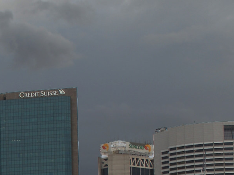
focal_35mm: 173
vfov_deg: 8.4
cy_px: 270
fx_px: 1170
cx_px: -52
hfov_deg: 11.2
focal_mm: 30
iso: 100
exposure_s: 1/60
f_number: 6.3
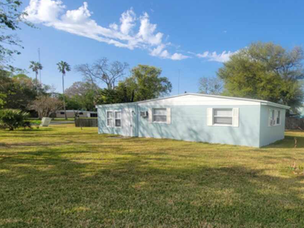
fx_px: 184
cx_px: 233
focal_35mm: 21
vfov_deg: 63.1
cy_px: 132
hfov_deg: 72.7
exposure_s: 1/1343
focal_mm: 2.2
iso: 50
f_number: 2.2
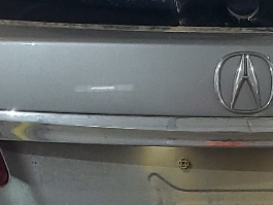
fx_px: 1239
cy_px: 180
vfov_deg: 9.4
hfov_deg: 12.5
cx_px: 248
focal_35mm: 157
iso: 85
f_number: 1.5
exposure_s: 1/120
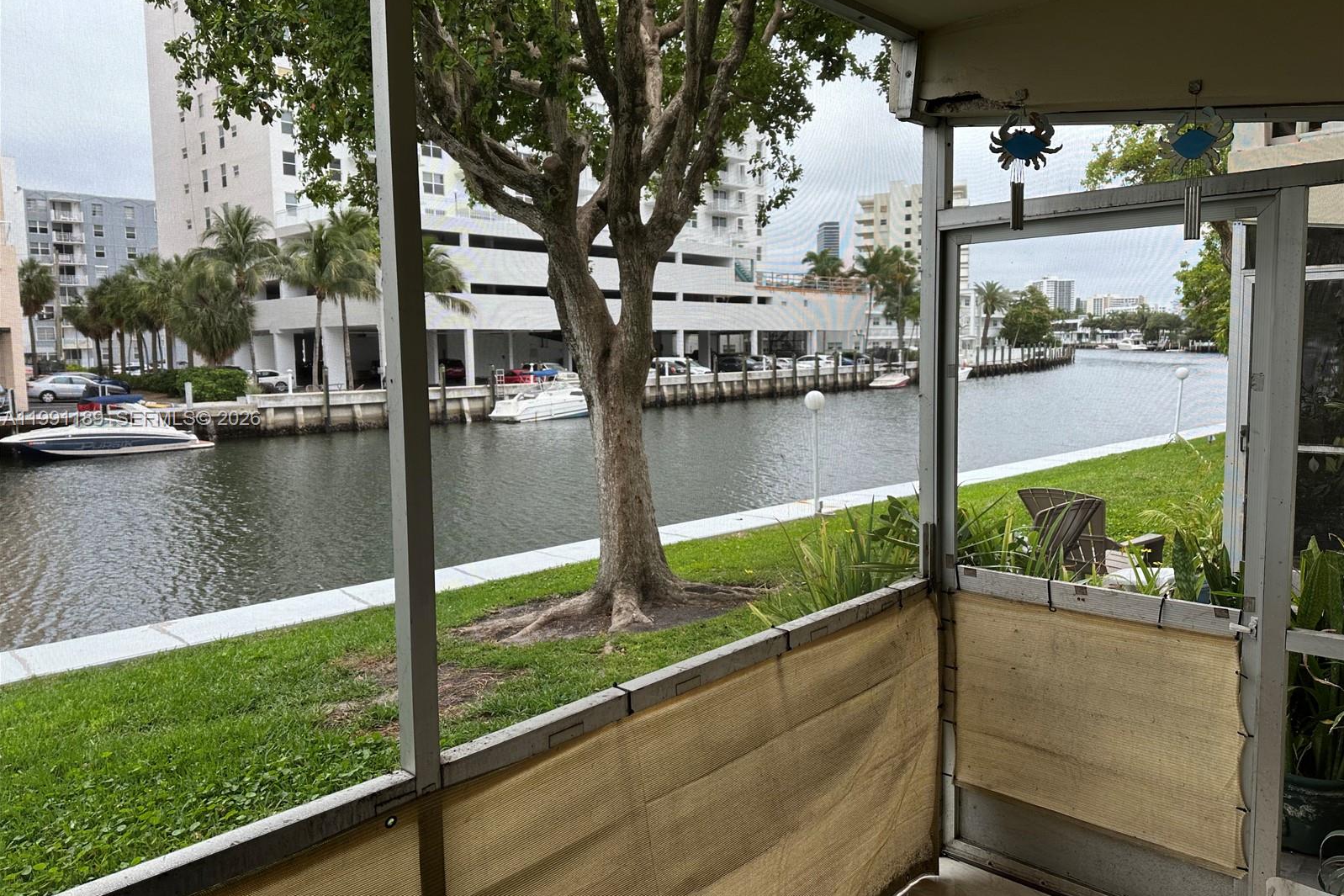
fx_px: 933
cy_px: 420
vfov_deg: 51.2
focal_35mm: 25
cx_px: 672
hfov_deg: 71.5
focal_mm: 6.9
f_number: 1.8
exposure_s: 1/269
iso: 80
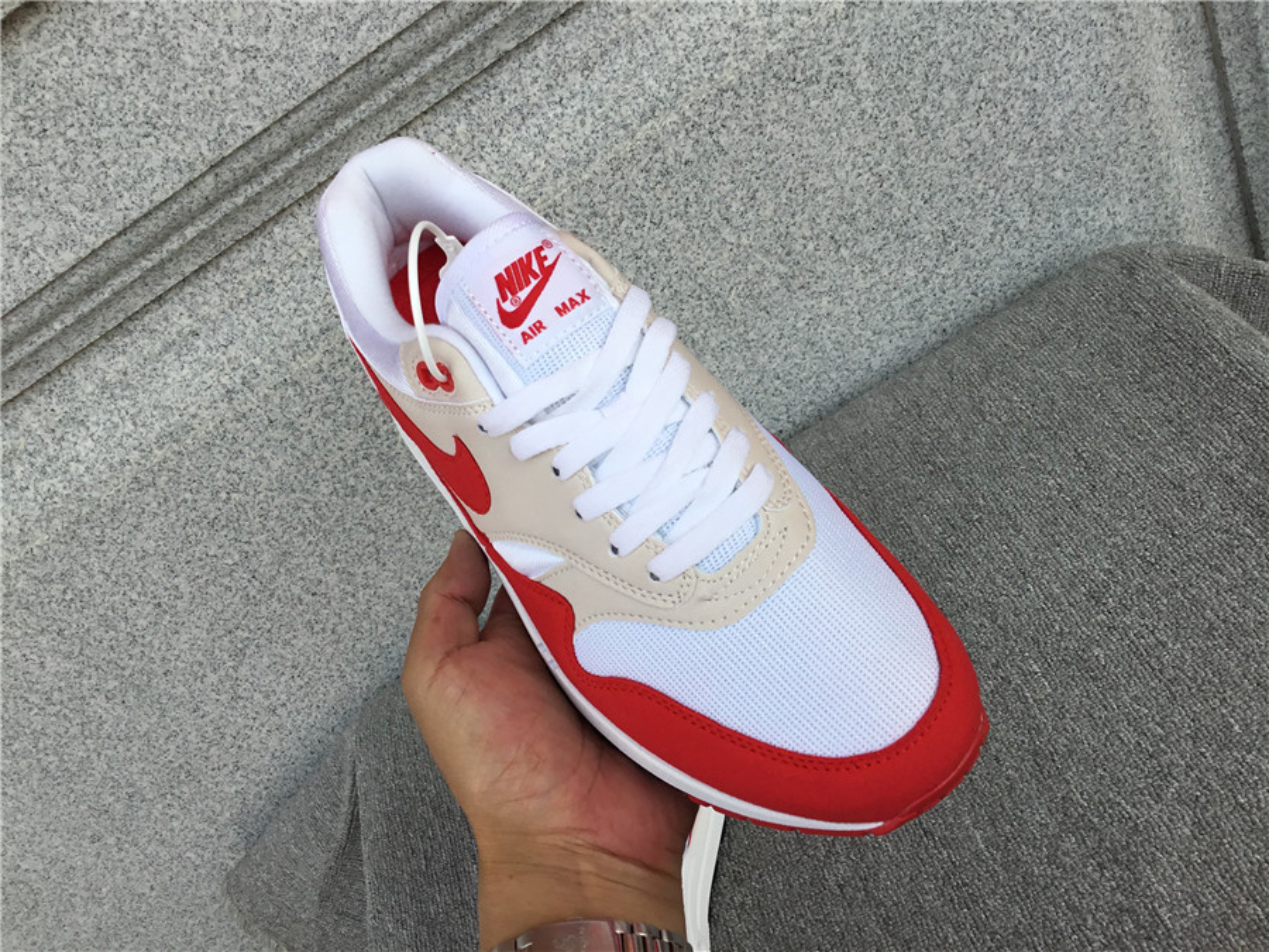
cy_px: 476
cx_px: 634
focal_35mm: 31
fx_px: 1136
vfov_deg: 45.4
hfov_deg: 58.4
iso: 25
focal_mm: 3.3
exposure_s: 1/509
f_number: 2.4
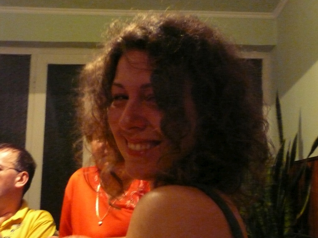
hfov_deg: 42.1
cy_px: 119
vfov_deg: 32.2
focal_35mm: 45
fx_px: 413
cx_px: 159
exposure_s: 1/6
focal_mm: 7.3
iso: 1250
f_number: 4.1
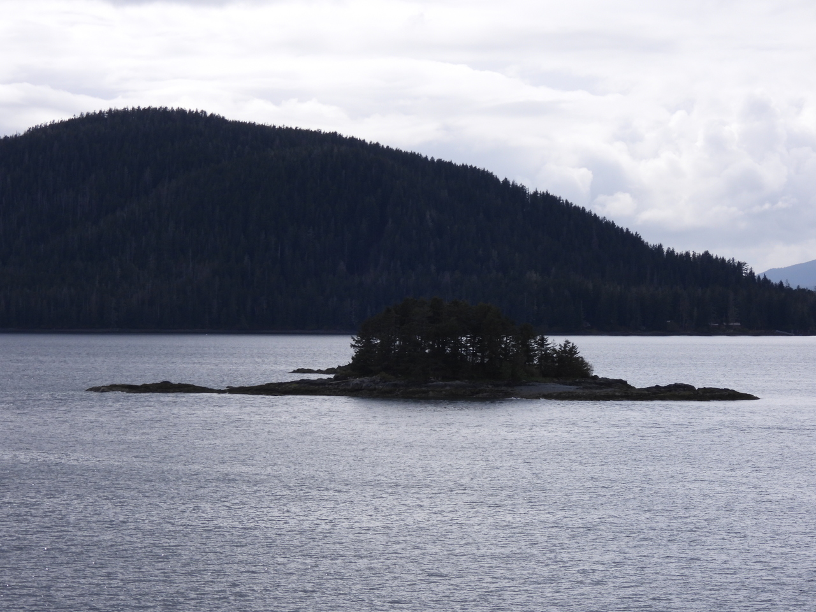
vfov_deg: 11.9
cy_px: 306
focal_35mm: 125
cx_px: 408
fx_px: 2947
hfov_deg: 15.8
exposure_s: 1/1250
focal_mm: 22.3
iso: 100
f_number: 4
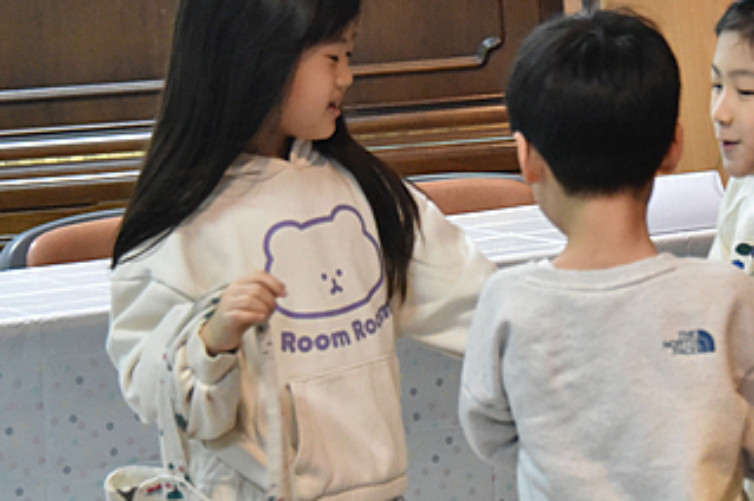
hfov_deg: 8.9
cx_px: 560
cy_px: 311
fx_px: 4833
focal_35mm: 231
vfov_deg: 5.9
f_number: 5.6
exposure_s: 1/125
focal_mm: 92
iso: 5000
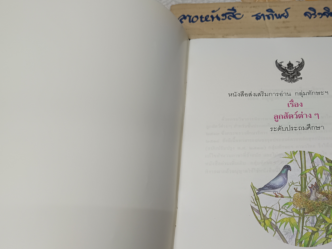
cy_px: 164
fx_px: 364
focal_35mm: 38
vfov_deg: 37.4
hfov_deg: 47.5
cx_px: 240
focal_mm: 5.31
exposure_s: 1/50
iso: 913
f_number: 1.7
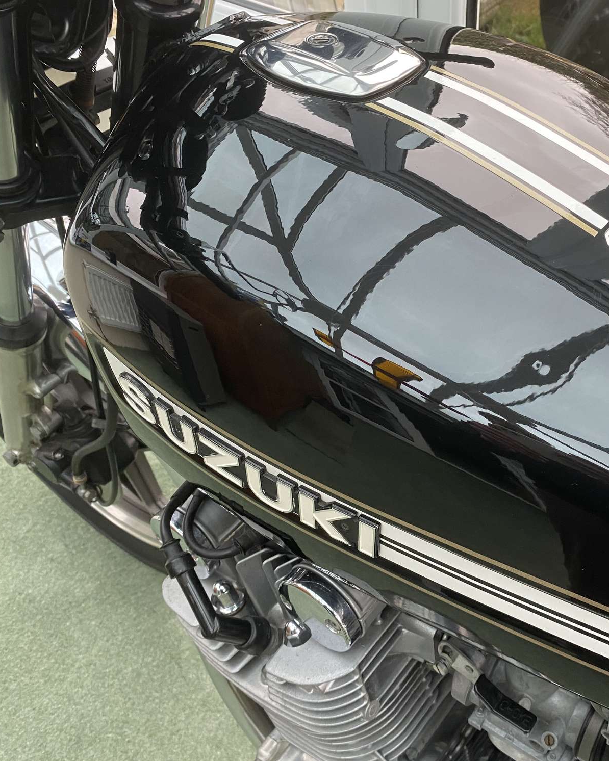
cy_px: 382
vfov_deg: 52.9
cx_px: 455
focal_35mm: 34
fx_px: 766
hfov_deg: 42.1
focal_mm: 4.25
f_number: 1.8
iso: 125
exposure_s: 1/78
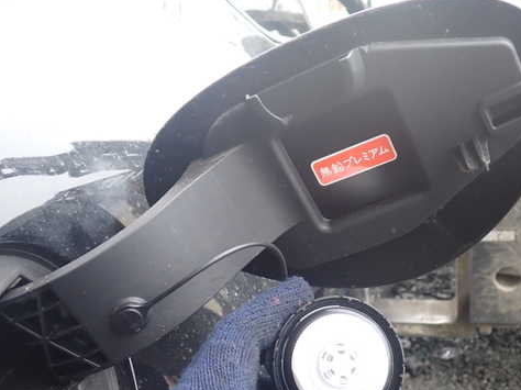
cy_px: 192
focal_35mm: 38
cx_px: 310
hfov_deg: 48.7
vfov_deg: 37.7
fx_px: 572
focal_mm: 5.4
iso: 200
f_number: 2.3
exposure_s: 1/60
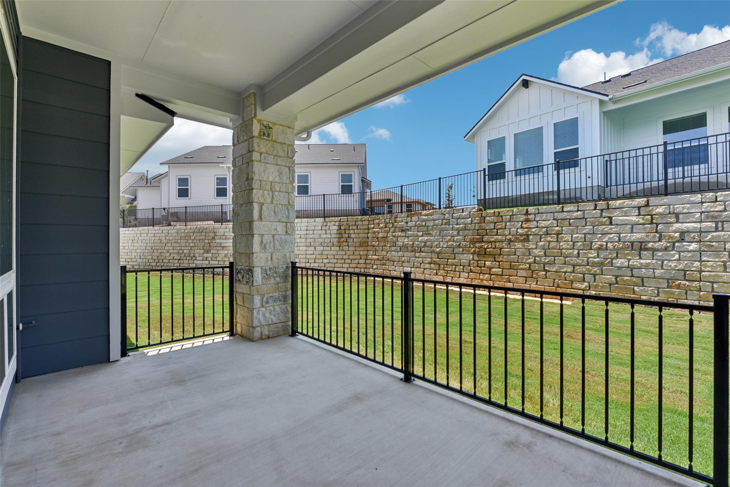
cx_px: 365
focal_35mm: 14
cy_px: 244
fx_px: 284
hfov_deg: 104.3
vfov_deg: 81.2
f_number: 8
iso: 100
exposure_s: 1/200
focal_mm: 14
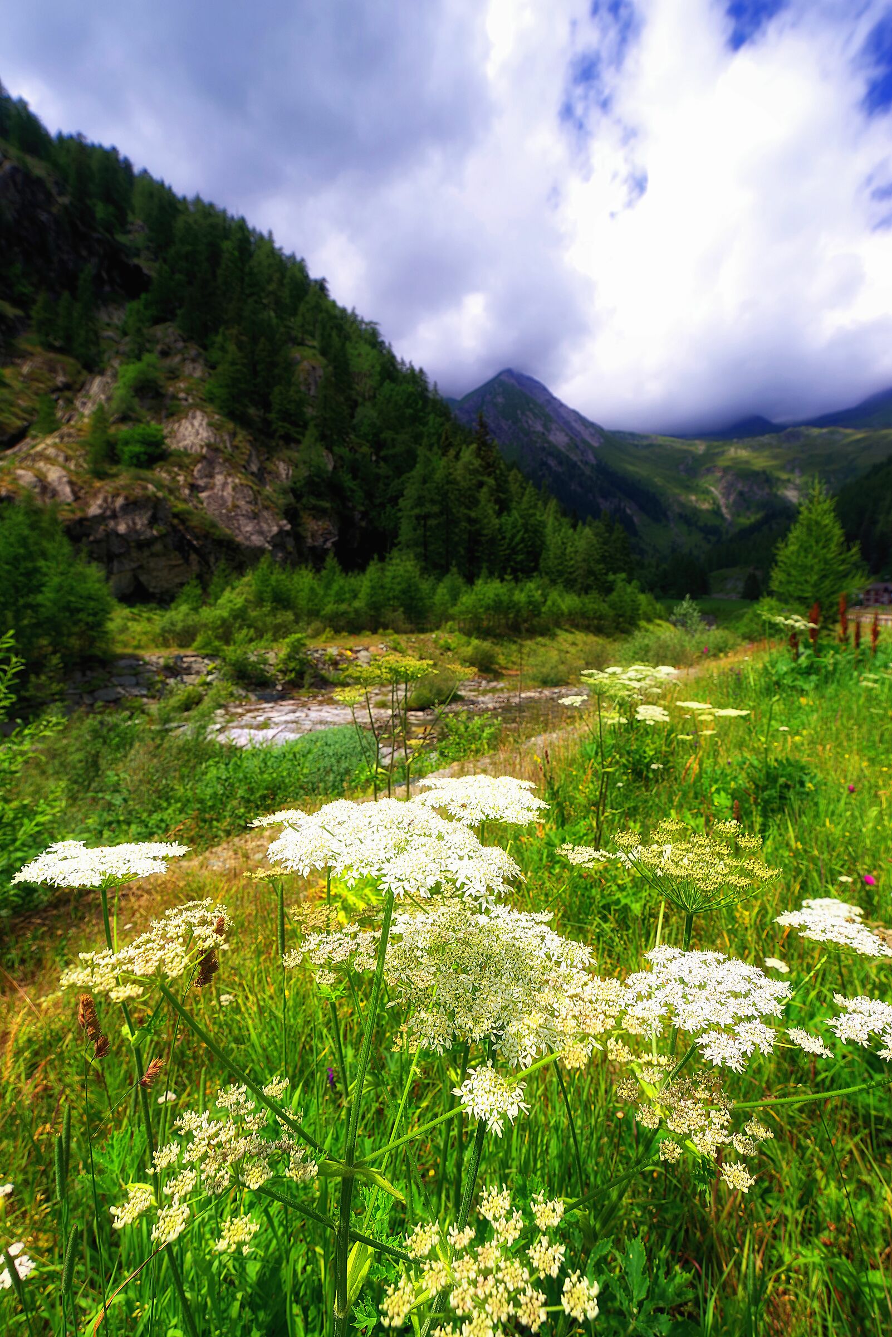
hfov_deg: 67.4
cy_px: 668
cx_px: 446
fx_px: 668
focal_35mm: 18
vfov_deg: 90.0
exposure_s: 1/180
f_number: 8
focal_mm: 18
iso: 100
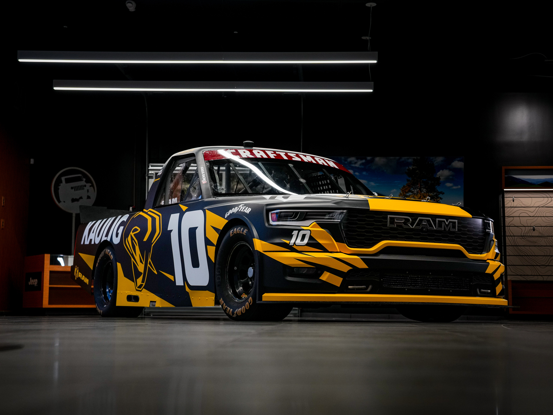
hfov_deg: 32.7
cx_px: 265
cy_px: 208
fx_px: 943
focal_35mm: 59
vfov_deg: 24.8
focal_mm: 54
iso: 1000
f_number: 4
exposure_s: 1/250
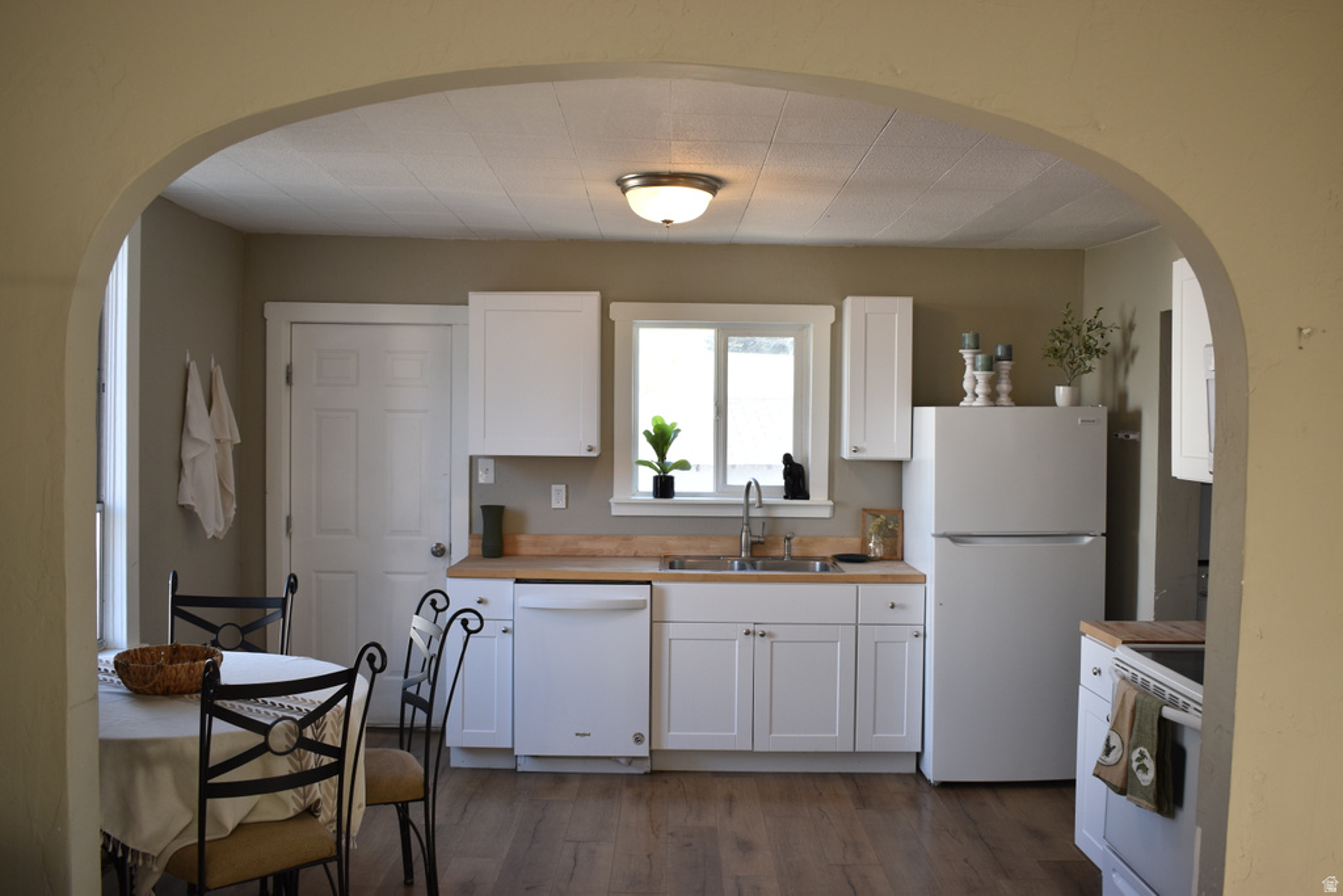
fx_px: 1231
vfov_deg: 40.0
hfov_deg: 57.2
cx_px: 672
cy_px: 448
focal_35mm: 33
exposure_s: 1/50
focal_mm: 22
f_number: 4
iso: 200
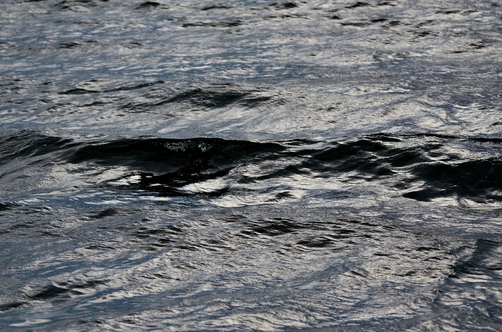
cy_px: 166
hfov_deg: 14.9
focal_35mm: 138
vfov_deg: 9.9
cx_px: 251
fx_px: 1920
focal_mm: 92
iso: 1600
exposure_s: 1/8000
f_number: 4.5
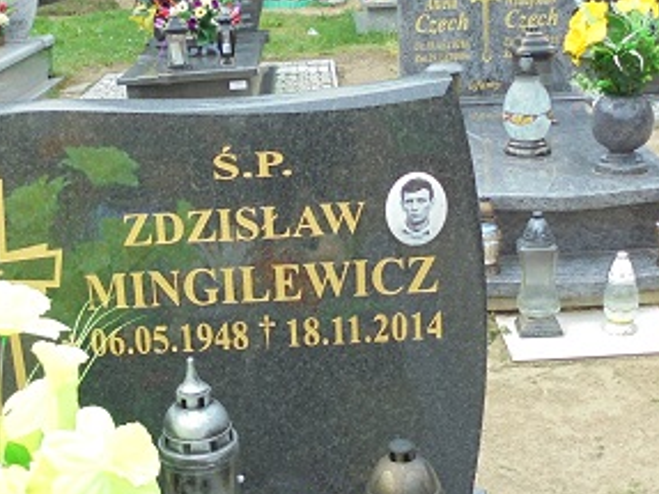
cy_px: 214
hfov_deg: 33.1
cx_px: 250
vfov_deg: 25.2
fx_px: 1104
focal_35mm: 58
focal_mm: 4.6
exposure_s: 1/250
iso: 100
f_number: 3.5
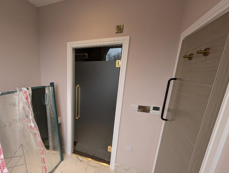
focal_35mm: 16
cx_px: 78
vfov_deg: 77.6
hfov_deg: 91.2
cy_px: 102
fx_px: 106
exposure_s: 1/100
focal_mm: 2.02
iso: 93
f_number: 1.7
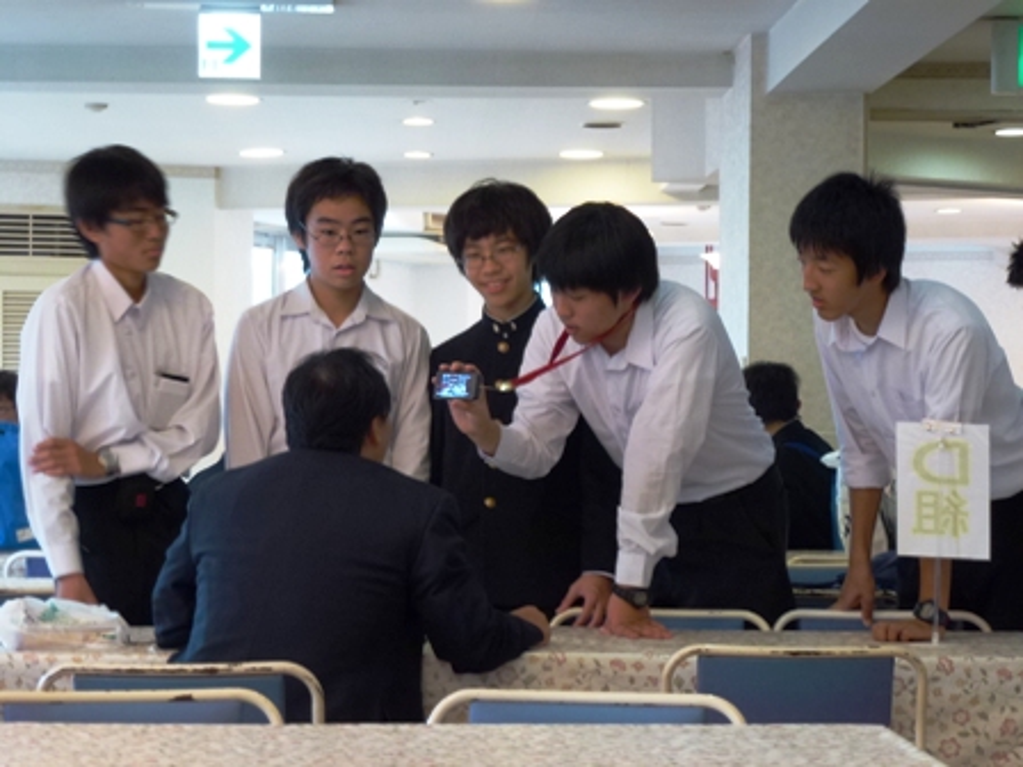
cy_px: 384
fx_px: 3073
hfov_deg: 18.9
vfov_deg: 14.2
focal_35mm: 104
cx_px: 512
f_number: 5
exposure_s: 1/8
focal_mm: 18.7
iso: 200
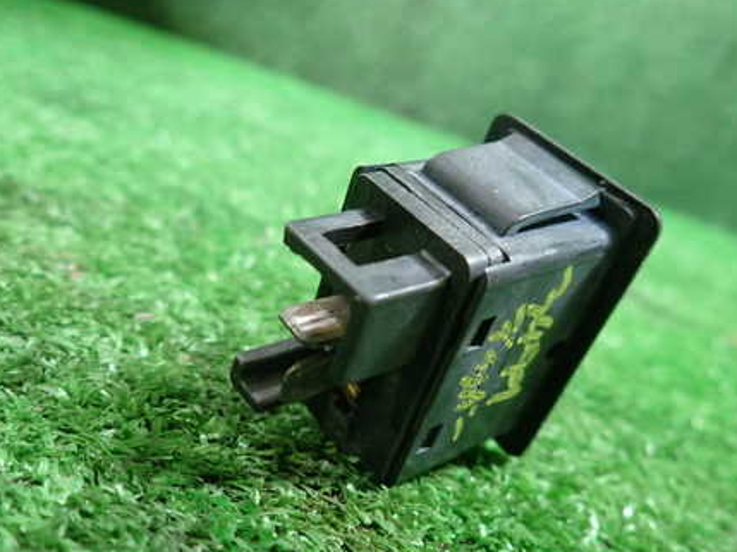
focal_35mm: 35
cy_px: 339
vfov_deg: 40.4
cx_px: 340
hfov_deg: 52.6
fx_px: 745
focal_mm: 4.5
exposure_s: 1/30
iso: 500
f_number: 2
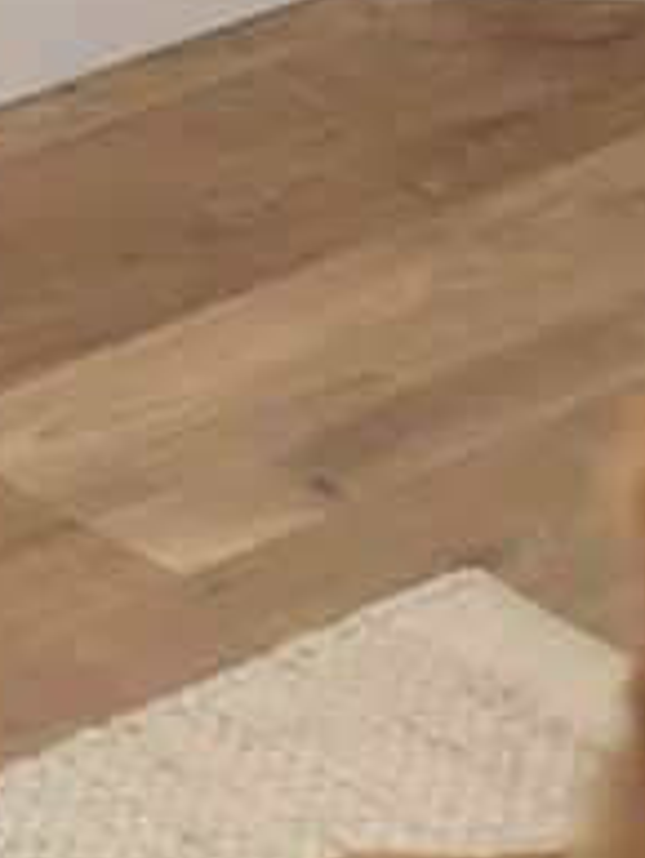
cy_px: -1596
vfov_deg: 7.8
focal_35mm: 223
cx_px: -919
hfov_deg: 6.4
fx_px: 5534
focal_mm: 4
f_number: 1.8
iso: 25
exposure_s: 1/30
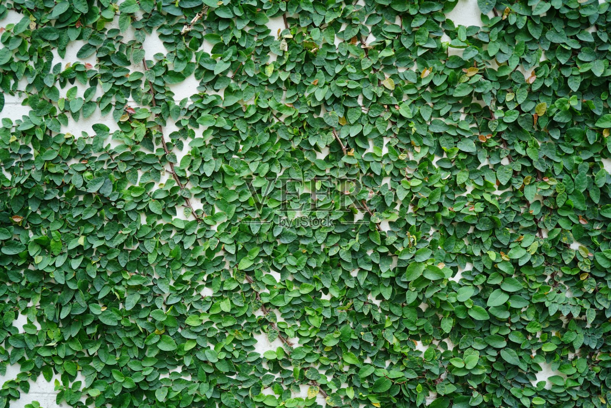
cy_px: 204
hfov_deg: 39.6
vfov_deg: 27.0
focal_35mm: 50
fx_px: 849
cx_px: 306
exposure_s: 1/50
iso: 125
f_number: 2.8
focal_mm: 50
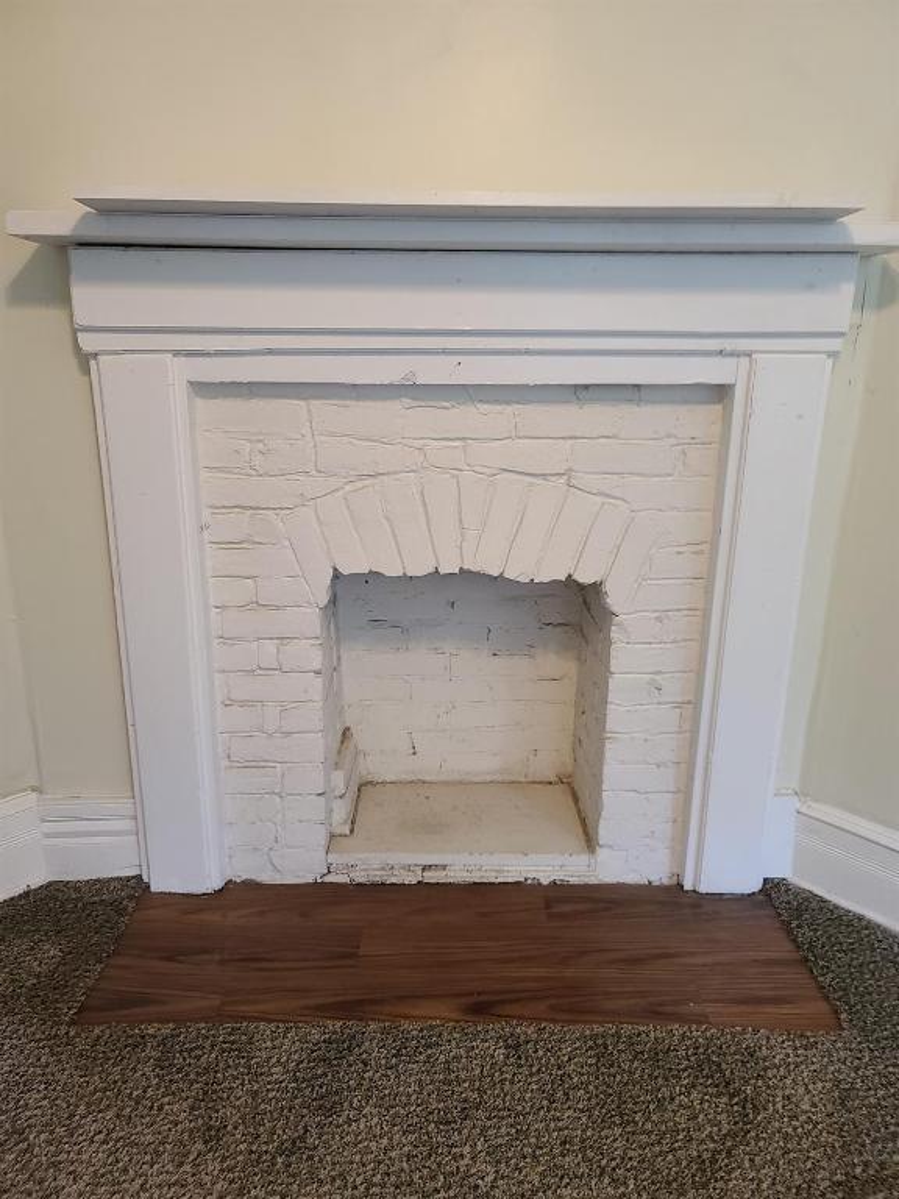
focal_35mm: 25
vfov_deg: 69.4
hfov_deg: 54.9
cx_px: 450
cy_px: 600
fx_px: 866
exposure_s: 1/60
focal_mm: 7
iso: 250
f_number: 1.8
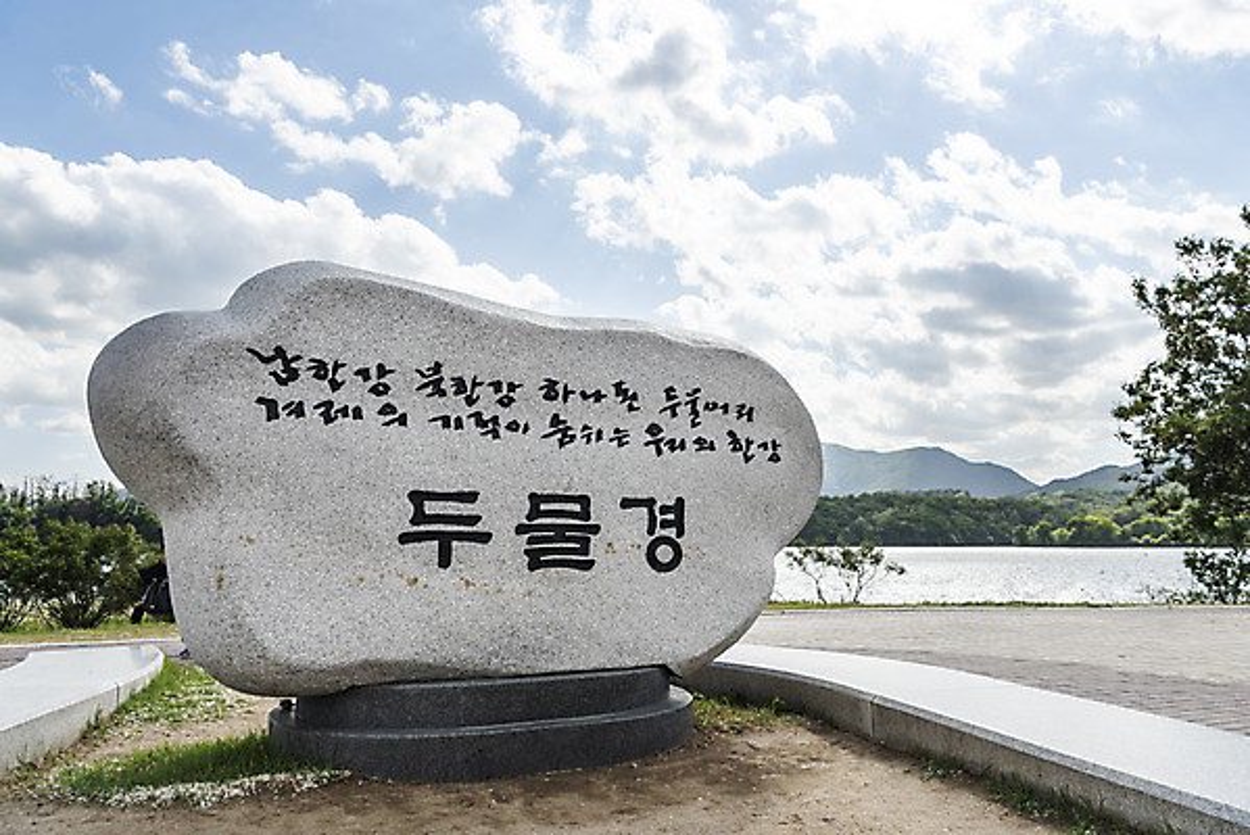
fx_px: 903
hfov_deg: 69.4
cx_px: 625
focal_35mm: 26
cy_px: 418
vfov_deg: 49.6
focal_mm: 26
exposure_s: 1/1250
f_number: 8
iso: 250
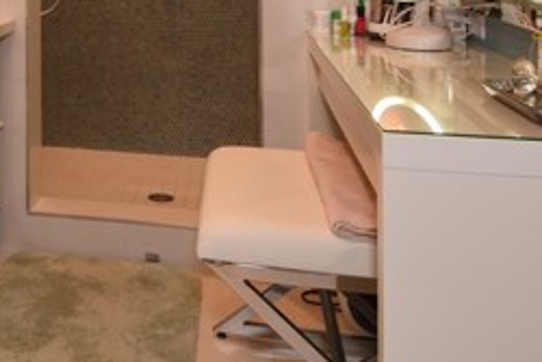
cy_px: -65
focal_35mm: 46
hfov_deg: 39.8
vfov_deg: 26.3
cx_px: 61
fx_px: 693
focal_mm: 12
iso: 400
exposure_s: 1/20
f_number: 8
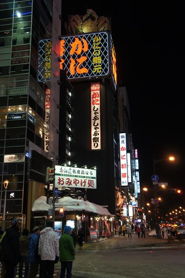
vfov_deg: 50.7
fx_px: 293
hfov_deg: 35.1
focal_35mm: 38
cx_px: 93
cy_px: 137
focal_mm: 25
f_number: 4
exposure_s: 1/40
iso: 800
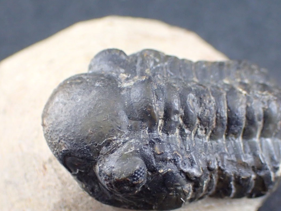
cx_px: 145
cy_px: 142
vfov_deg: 16.4
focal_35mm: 90
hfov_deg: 21.8
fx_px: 731
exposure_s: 1/200
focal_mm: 8.99
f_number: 3.2
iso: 500
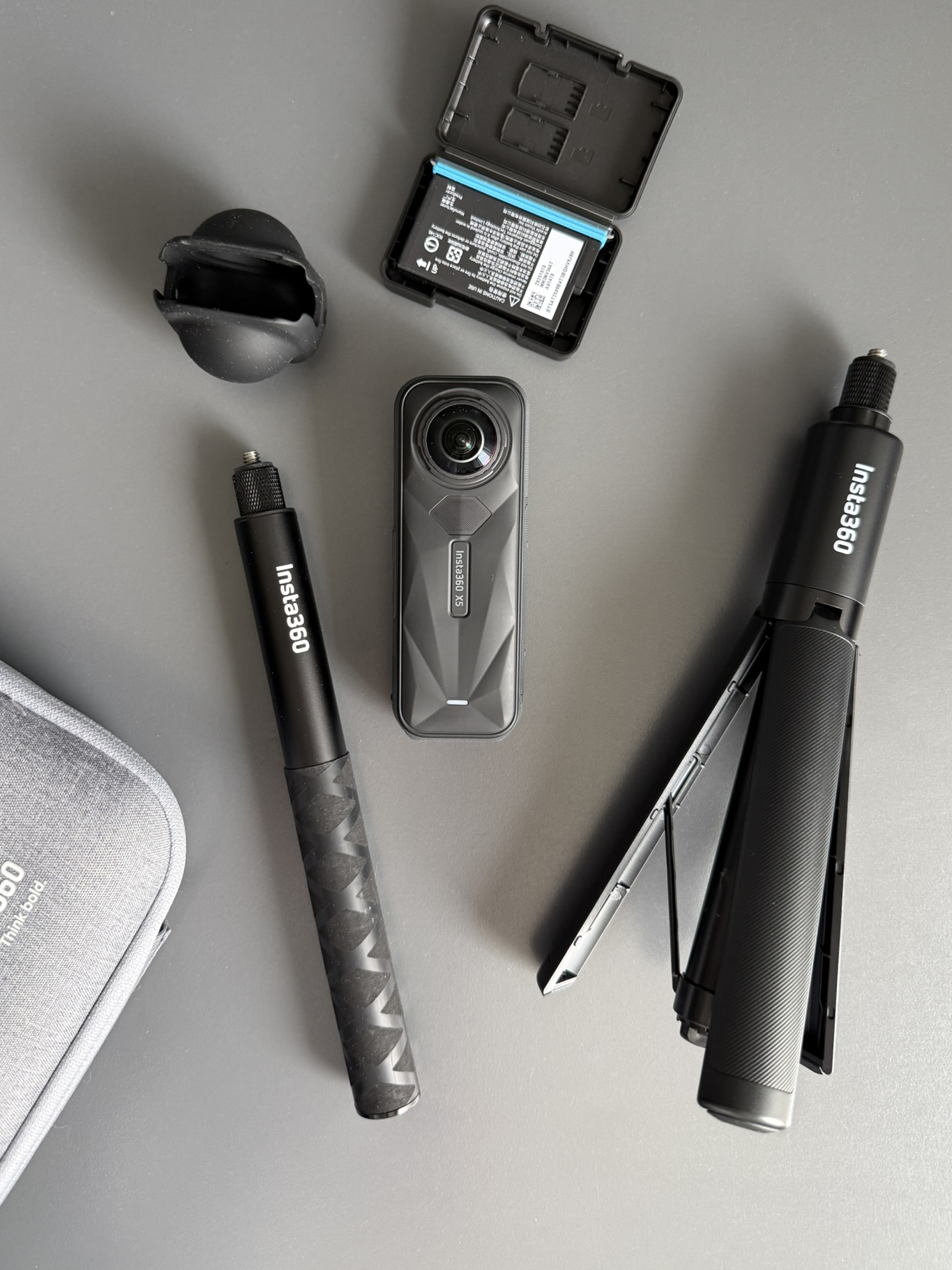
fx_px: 990
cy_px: 570
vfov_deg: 65.2
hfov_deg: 51.3
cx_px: 453
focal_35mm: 27
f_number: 1.78
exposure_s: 1/66
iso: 200
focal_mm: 6.76
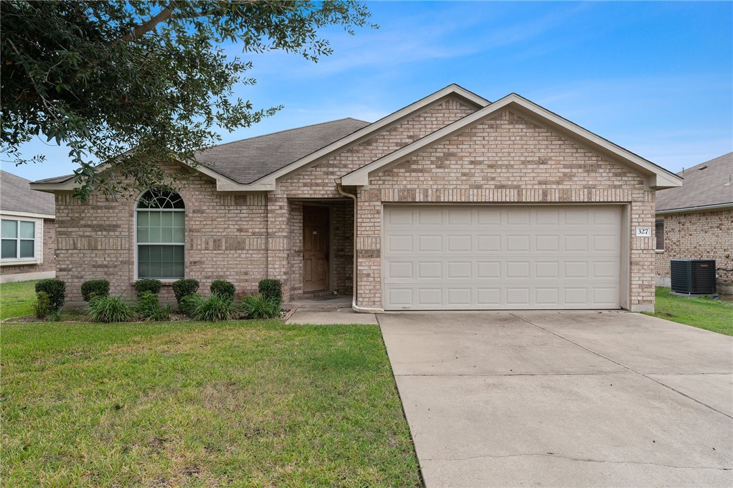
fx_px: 427
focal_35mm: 21
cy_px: 244
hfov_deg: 81.2
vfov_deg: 59.5
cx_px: 366
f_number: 8
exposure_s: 1/125
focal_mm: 21
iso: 200
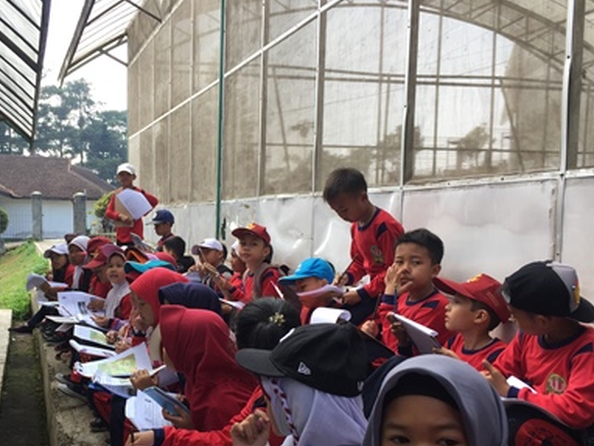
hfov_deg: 43.8
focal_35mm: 42
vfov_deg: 34.2
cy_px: 282
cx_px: 178
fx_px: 721
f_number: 2.2
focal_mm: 4.15
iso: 32
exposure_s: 1/293
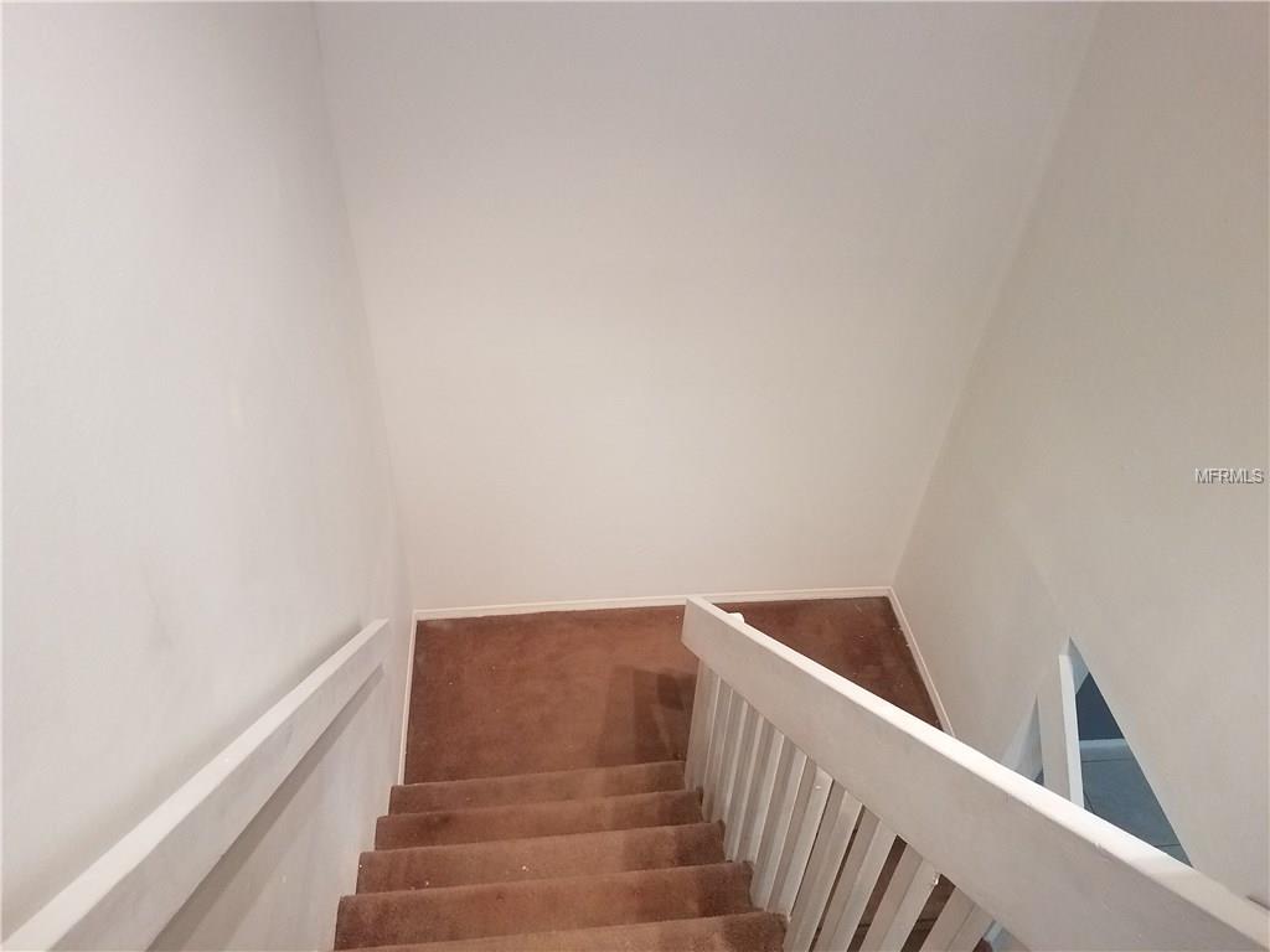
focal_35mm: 26
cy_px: 476
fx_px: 954
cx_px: 635
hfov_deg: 67.3
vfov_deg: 53.1
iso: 160
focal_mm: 4.2
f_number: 1.7
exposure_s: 1/60
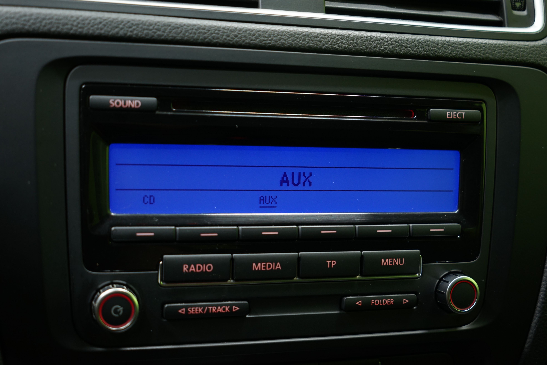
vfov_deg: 28.6
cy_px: 182
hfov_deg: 41.9
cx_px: 274
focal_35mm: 47
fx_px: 714
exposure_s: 1/20
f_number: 4.5
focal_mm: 47
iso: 800
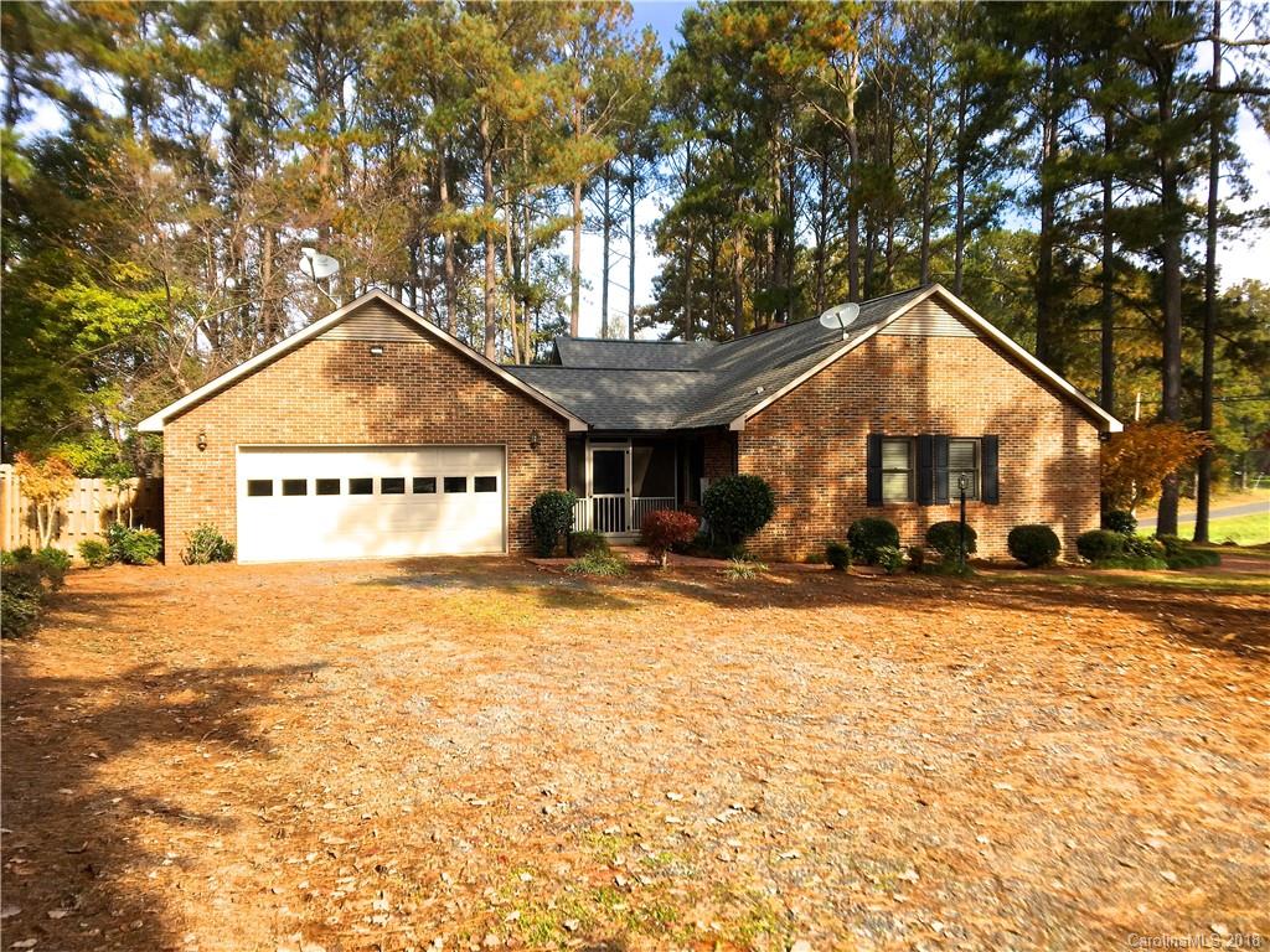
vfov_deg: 48.2
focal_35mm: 29
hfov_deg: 61.7
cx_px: 635
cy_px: 476
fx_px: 1064
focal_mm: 4.15
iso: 25
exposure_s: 1/569
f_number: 2.2
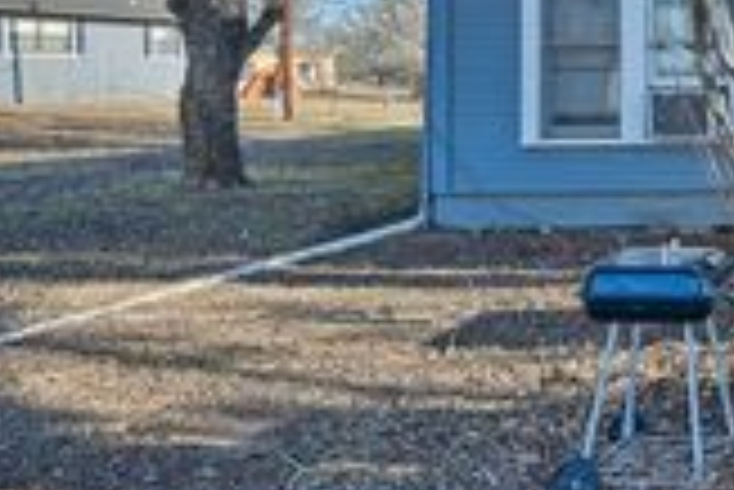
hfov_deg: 32.9
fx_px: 939
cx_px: 932
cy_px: 79
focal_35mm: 46
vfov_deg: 28.5
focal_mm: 15
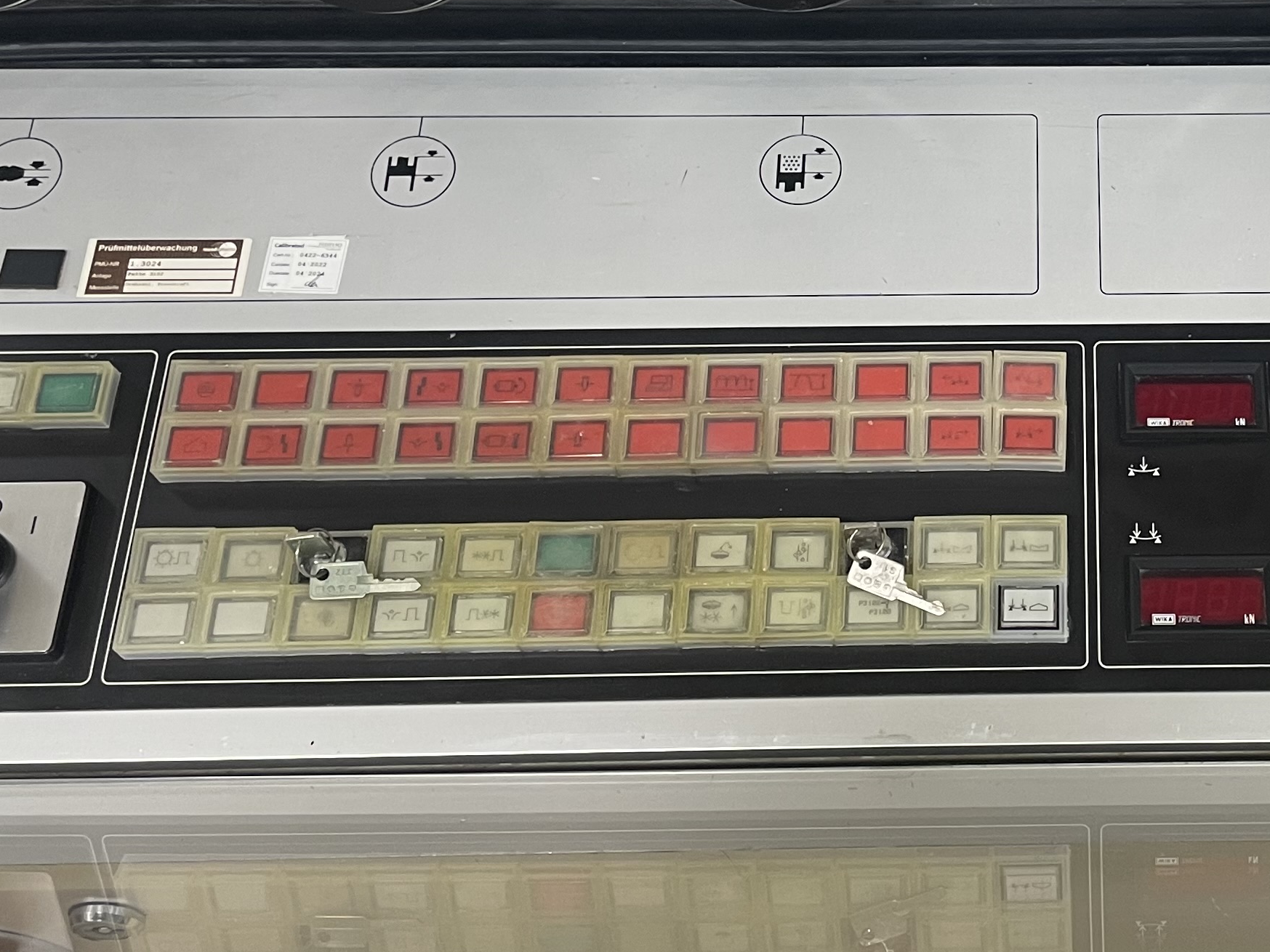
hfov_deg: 31.1
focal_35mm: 60
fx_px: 2201
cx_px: 1080
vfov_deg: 24.1
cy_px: 230
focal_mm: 4.2
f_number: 1.6
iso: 80
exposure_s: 1/50
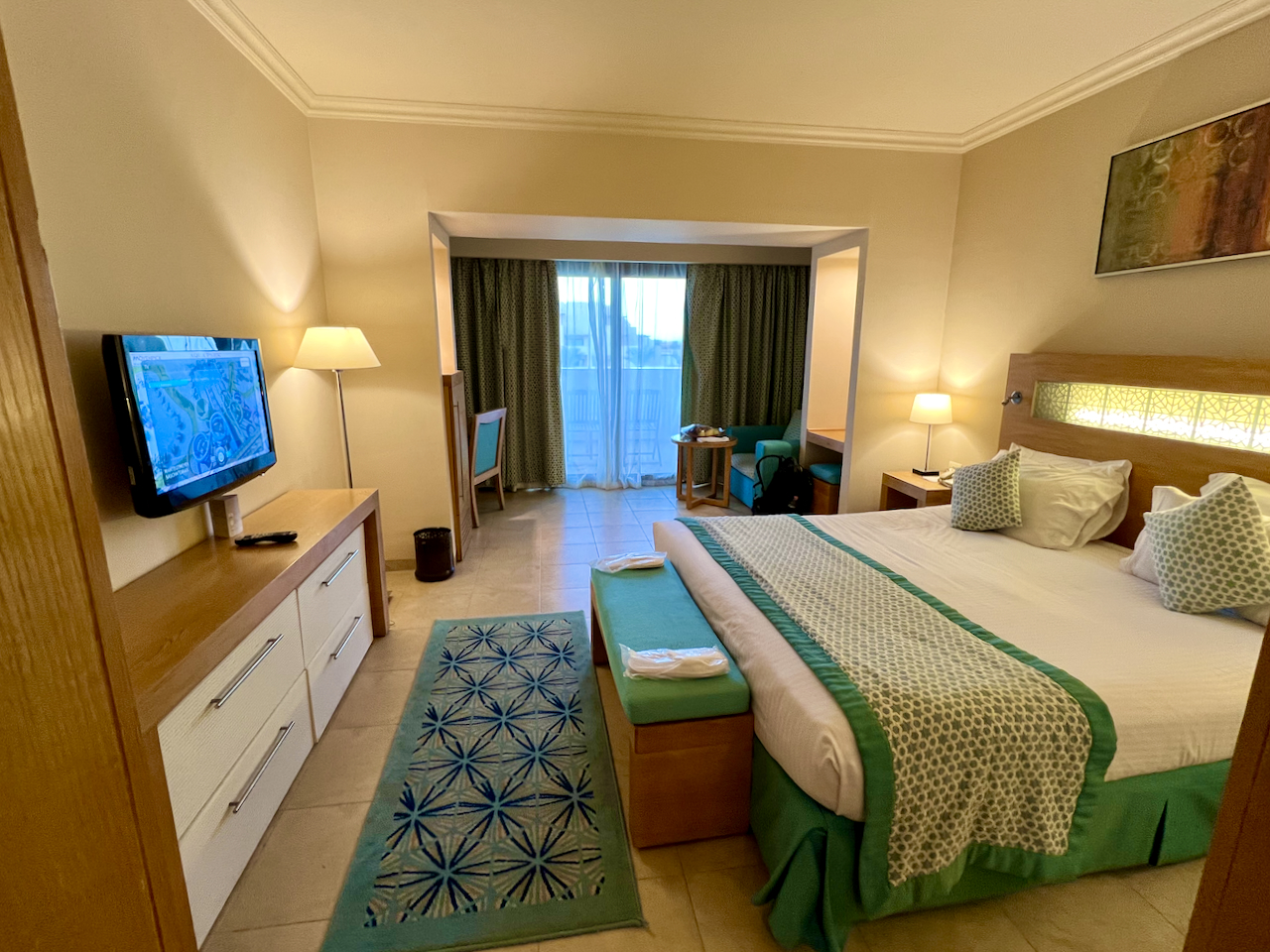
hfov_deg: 106.2
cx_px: 635
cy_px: 476
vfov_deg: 89.9
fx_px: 477
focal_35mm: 13
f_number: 1.8
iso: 160
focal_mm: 1.57
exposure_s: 1/50
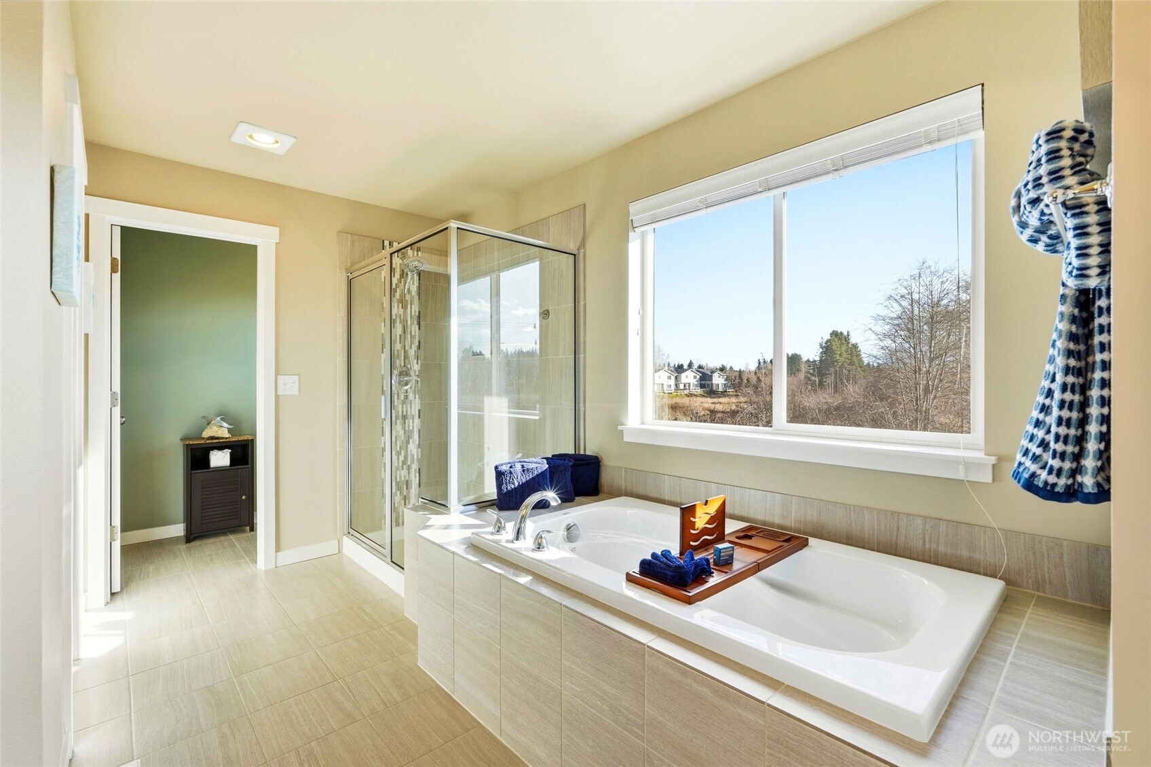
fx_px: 511
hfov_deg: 96.7
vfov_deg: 73.7
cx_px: 576
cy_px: 384
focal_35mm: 16
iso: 400
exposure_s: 1/2000
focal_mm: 16
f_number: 9
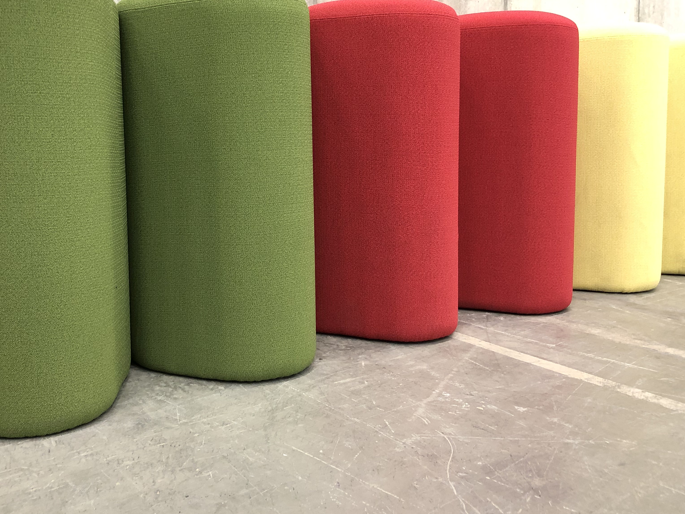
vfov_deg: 38.5
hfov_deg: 50.1
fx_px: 732
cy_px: 199
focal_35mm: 37
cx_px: 308
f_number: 1.8
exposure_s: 1/8
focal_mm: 3.99
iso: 100
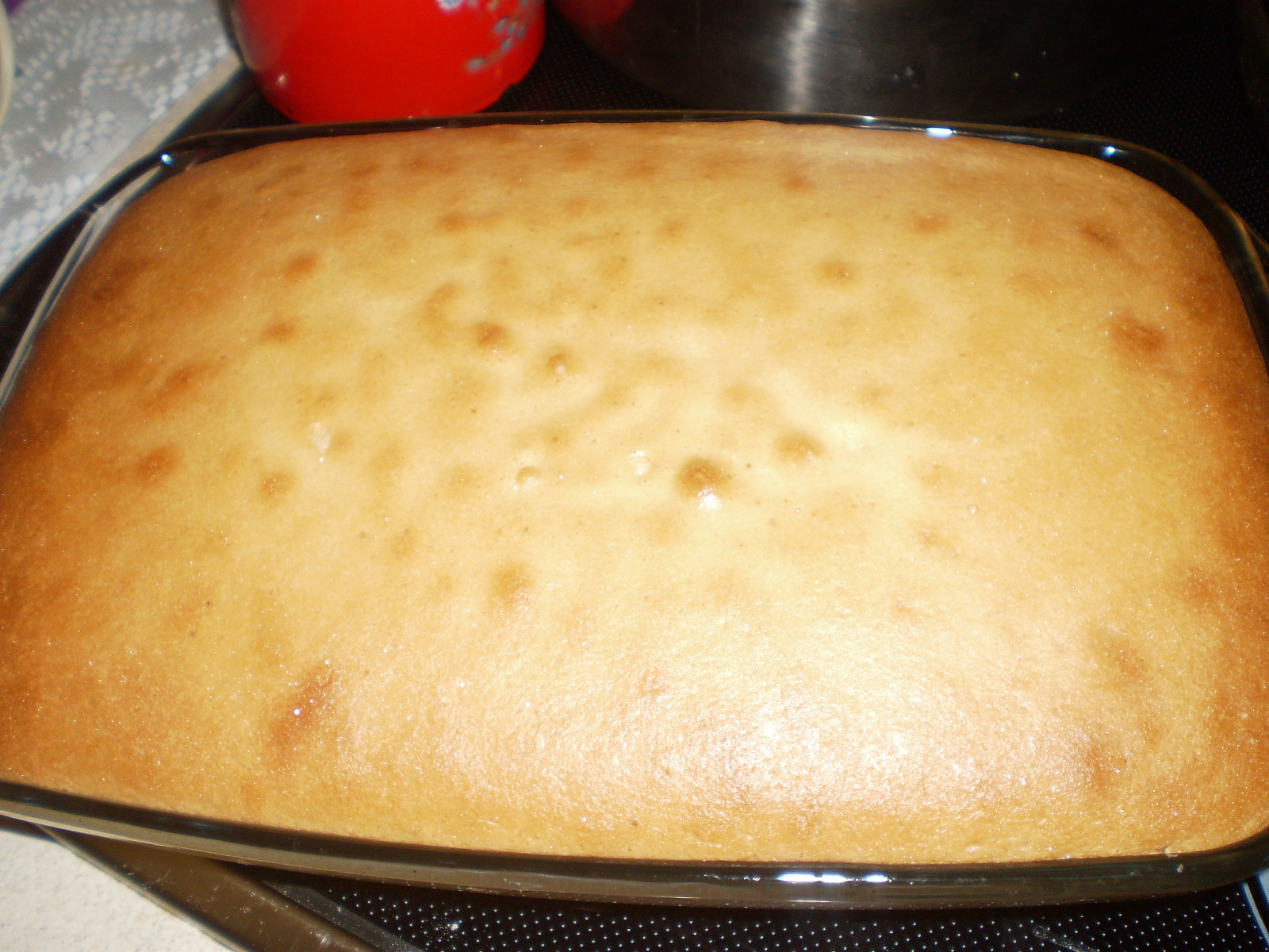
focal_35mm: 36
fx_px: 1320
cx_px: 634
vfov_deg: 39.7
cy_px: 476
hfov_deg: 51.4
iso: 125
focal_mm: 6.3
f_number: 3.1
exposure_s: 1/30
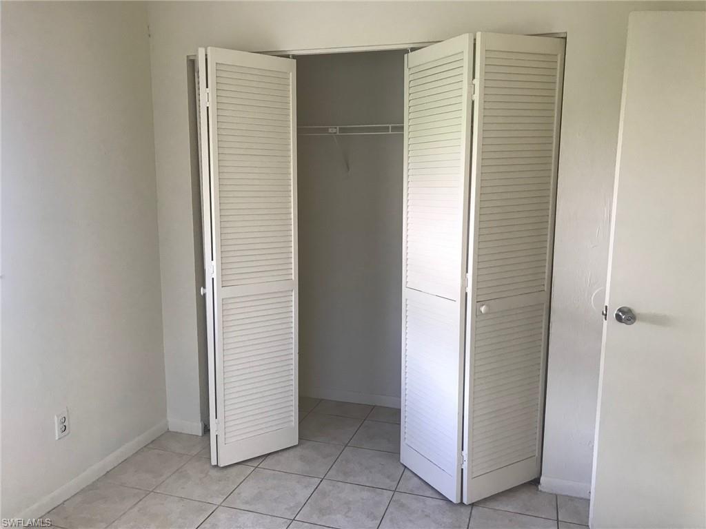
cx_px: 353
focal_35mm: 28
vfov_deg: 49.7
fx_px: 571
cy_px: 264
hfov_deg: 63.4
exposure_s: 1/40
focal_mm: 3.99
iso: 25
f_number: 1.8
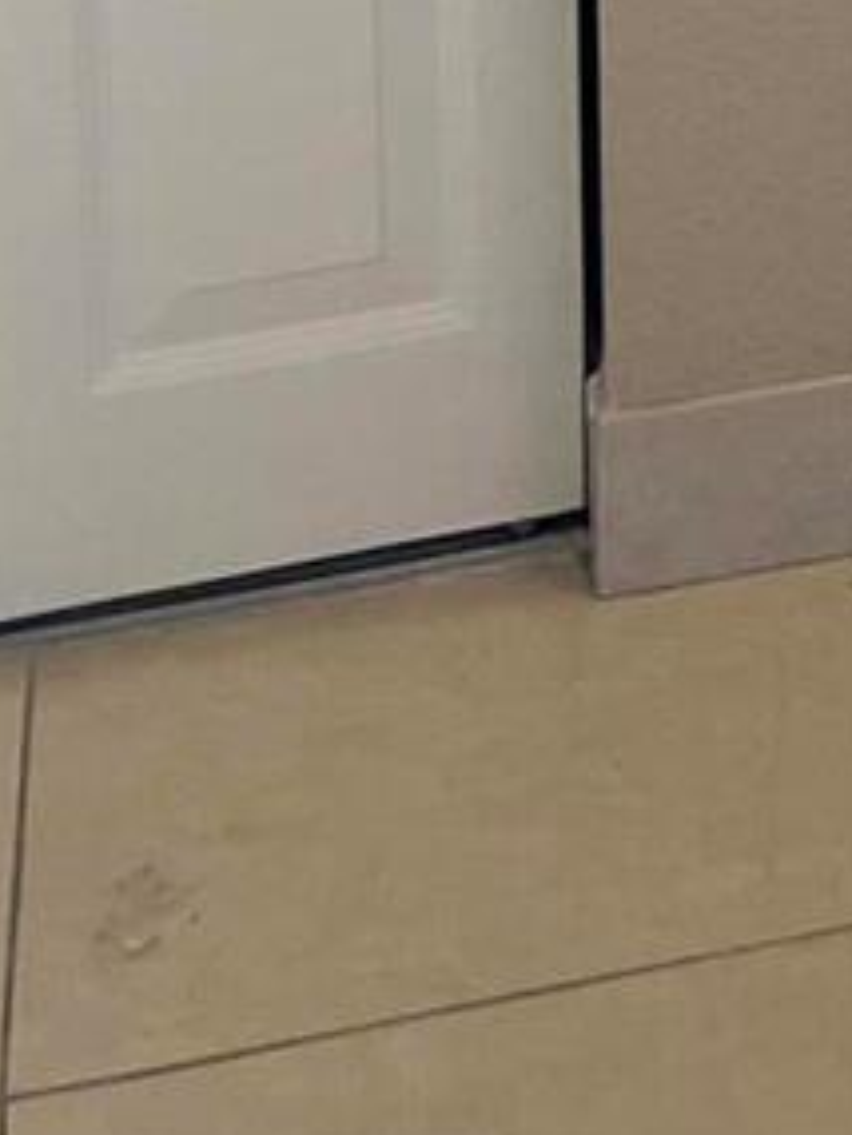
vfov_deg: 11.9
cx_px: 2086
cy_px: -1422
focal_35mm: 140
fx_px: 4591
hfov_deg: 9.4
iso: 125
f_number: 1.5
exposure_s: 1/120
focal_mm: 5.7
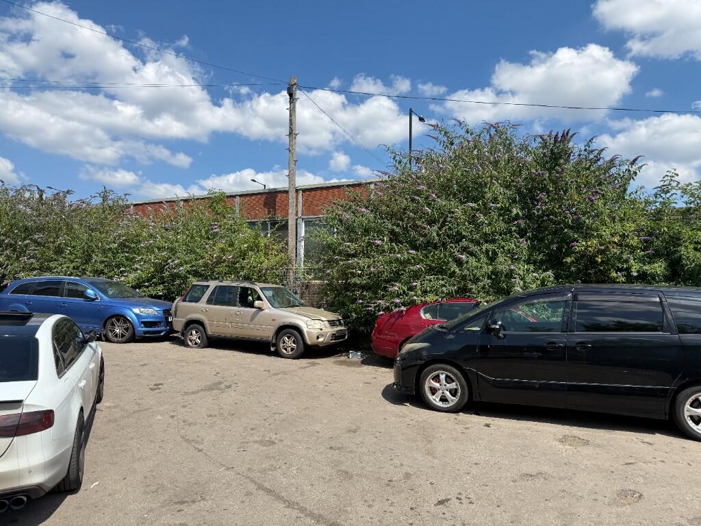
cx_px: 350
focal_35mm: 24
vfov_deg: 56.8
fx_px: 486
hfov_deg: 71.6
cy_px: 263
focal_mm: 6.76
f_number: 1.78
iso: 80
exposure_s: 1/4167
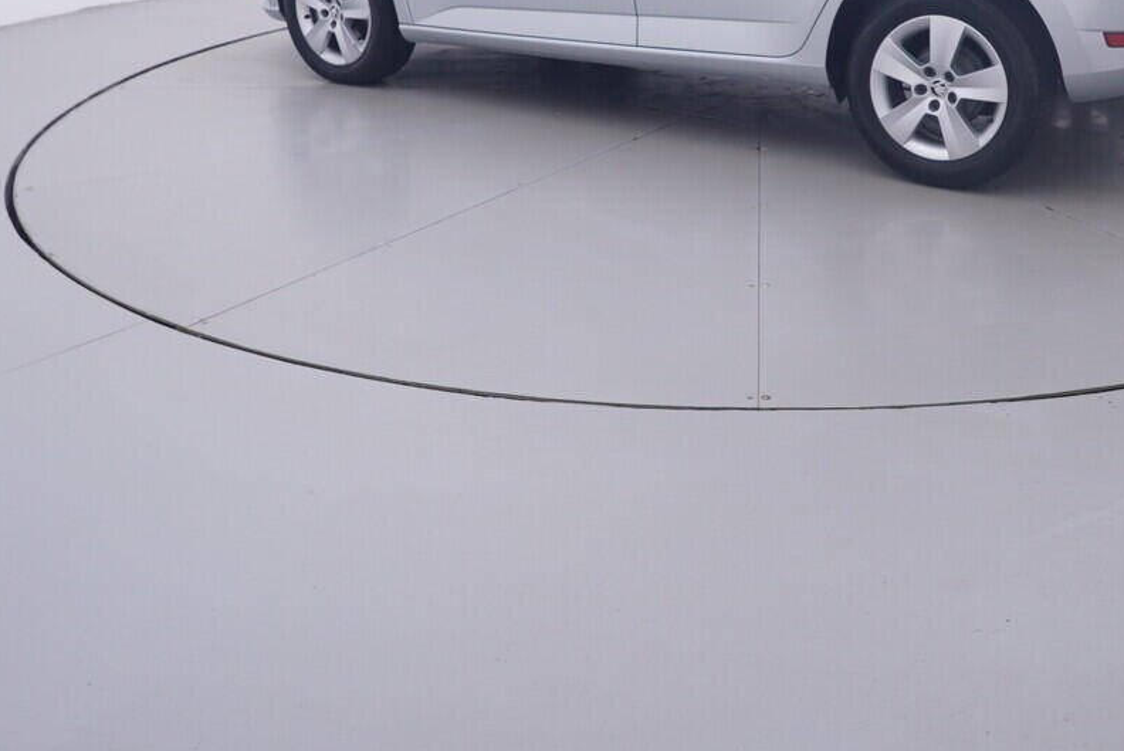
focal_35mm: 41
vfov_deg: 31.6
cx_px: 722
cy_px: 119
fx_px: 1278
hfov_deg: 46.9
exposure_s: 1/80
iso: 200
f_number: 5
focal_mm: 15
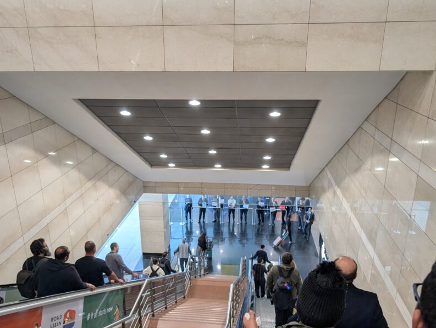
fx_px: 391
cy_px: 184
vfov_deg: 45.4
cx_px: 203
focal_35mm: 31
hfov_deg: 58.2
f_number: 1.68
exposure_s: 1/687
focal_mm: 6.9
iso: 1143
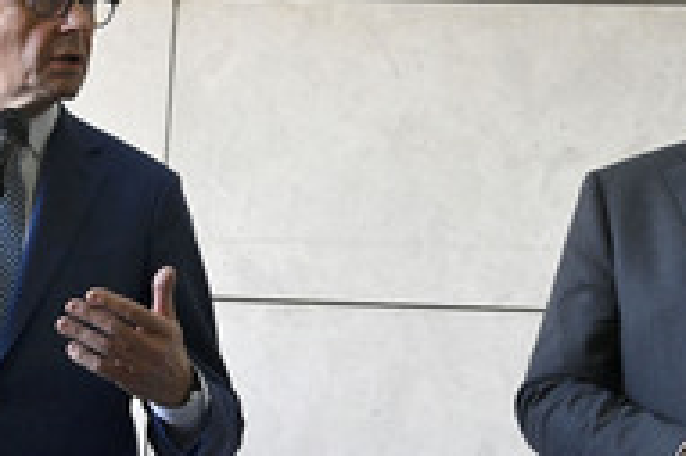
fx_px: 2247
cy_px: 334
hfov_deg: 17.3
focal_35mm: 118
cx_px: 429
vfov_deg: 11.6
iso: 4000
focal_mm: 50
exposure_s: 1/500
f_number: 4.5
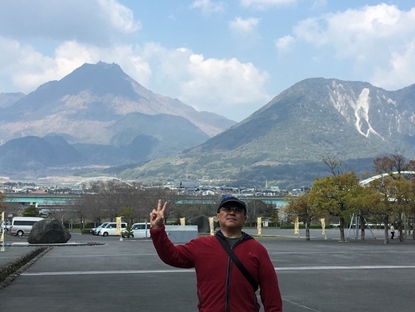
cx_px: 202
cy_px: 154
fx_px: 804
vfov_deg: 22.0
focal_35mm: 67
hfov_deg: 28.9
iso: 25
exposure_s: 1/1282
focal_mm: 4.15
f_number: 2.2
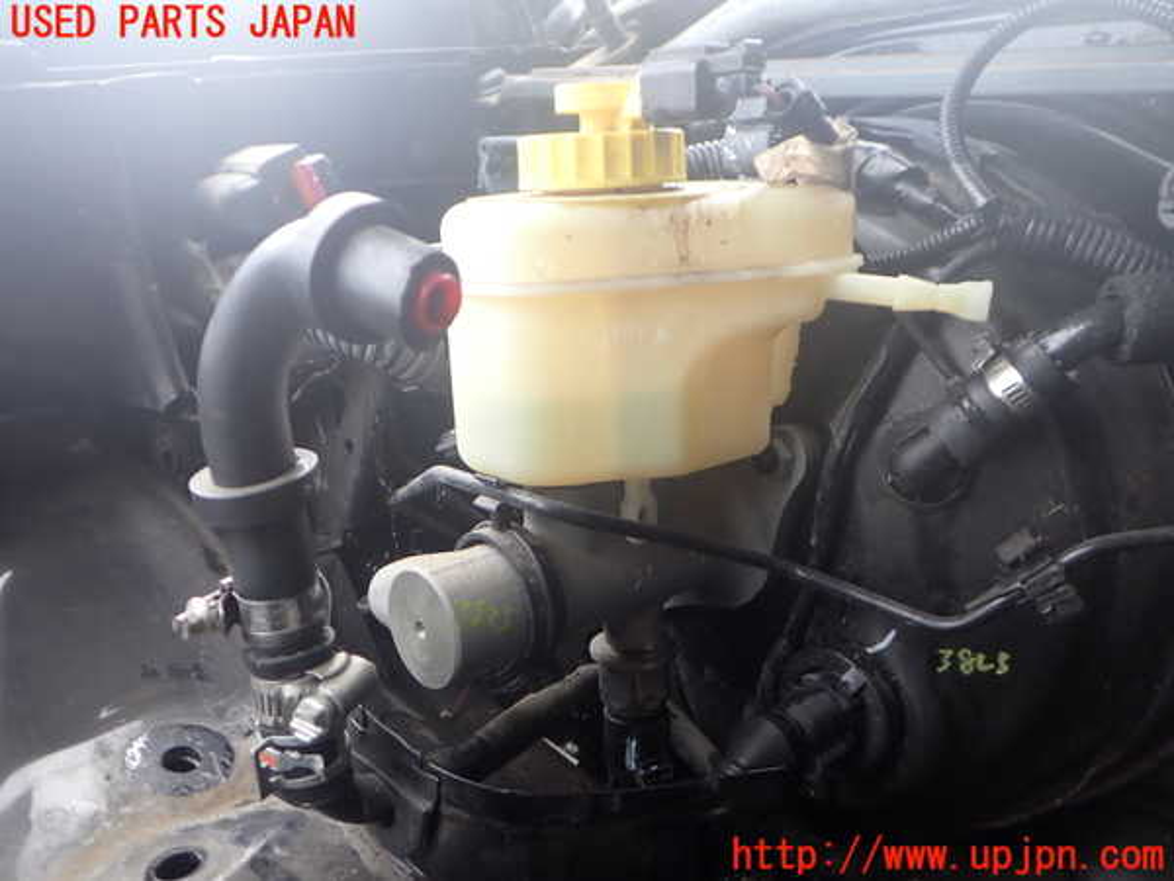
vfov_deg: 46.8
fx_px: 1017
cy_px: 440
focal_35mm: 30
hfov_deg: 60.0
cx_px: 587
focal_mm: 5.4
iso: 125
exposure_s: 1/125
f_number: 2.3
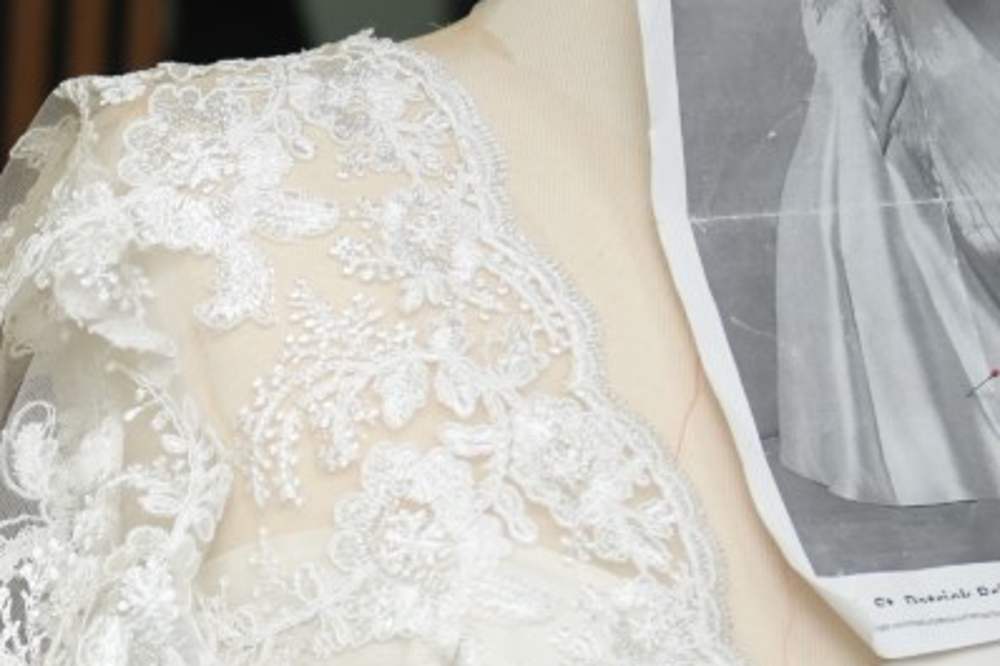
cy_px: 749
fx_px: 4970
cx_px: -405
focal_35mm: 179
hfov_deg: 11.1
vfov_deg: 7.6
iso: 800
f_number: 2.8
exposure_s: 1/250
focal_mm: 44
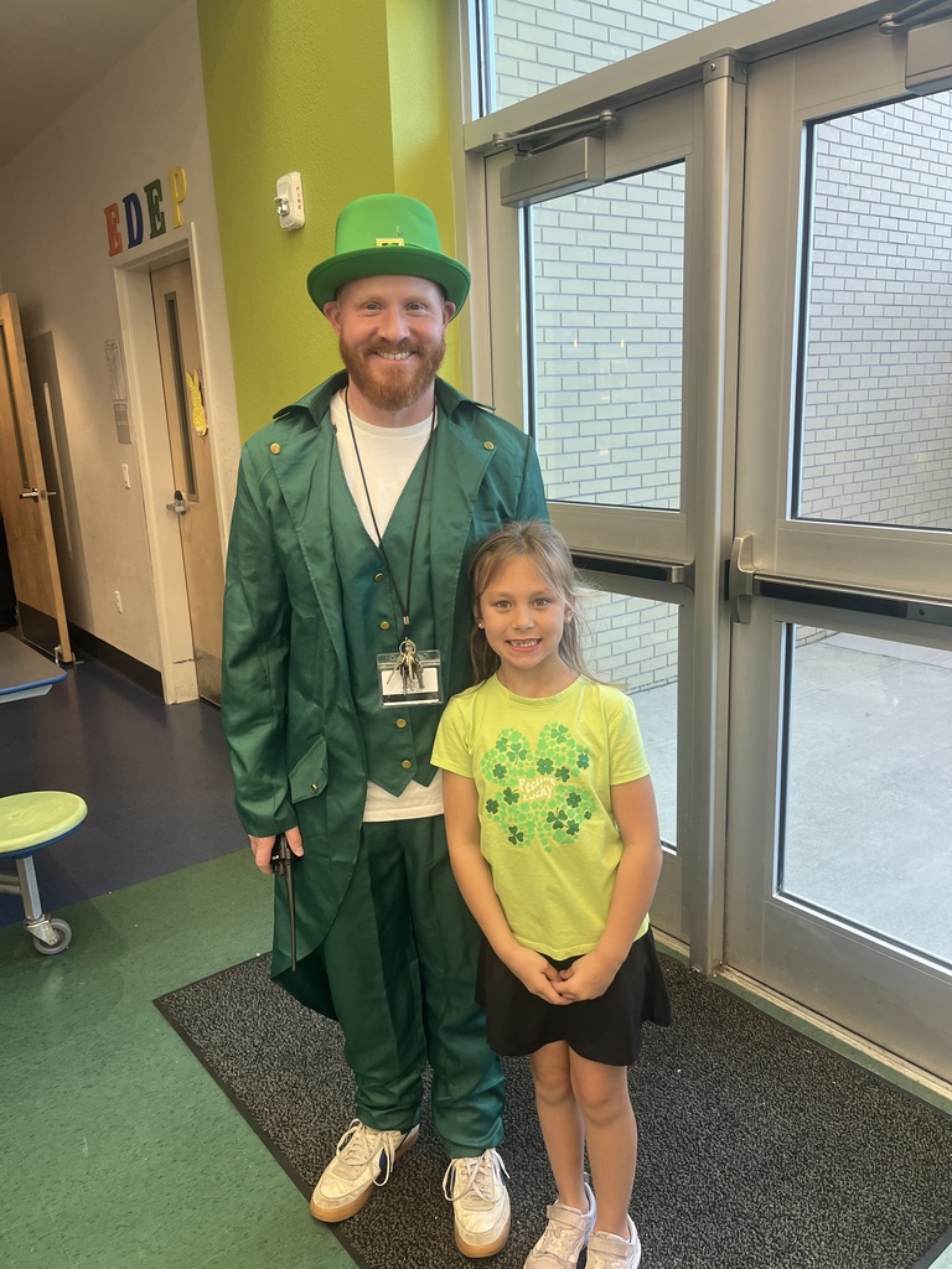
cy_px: 634
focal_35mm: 26
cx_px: 476
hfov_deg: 53.1
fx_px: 953
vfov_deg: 67.3
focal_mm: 5.1
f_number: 1.6
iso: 125
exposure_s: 1/120
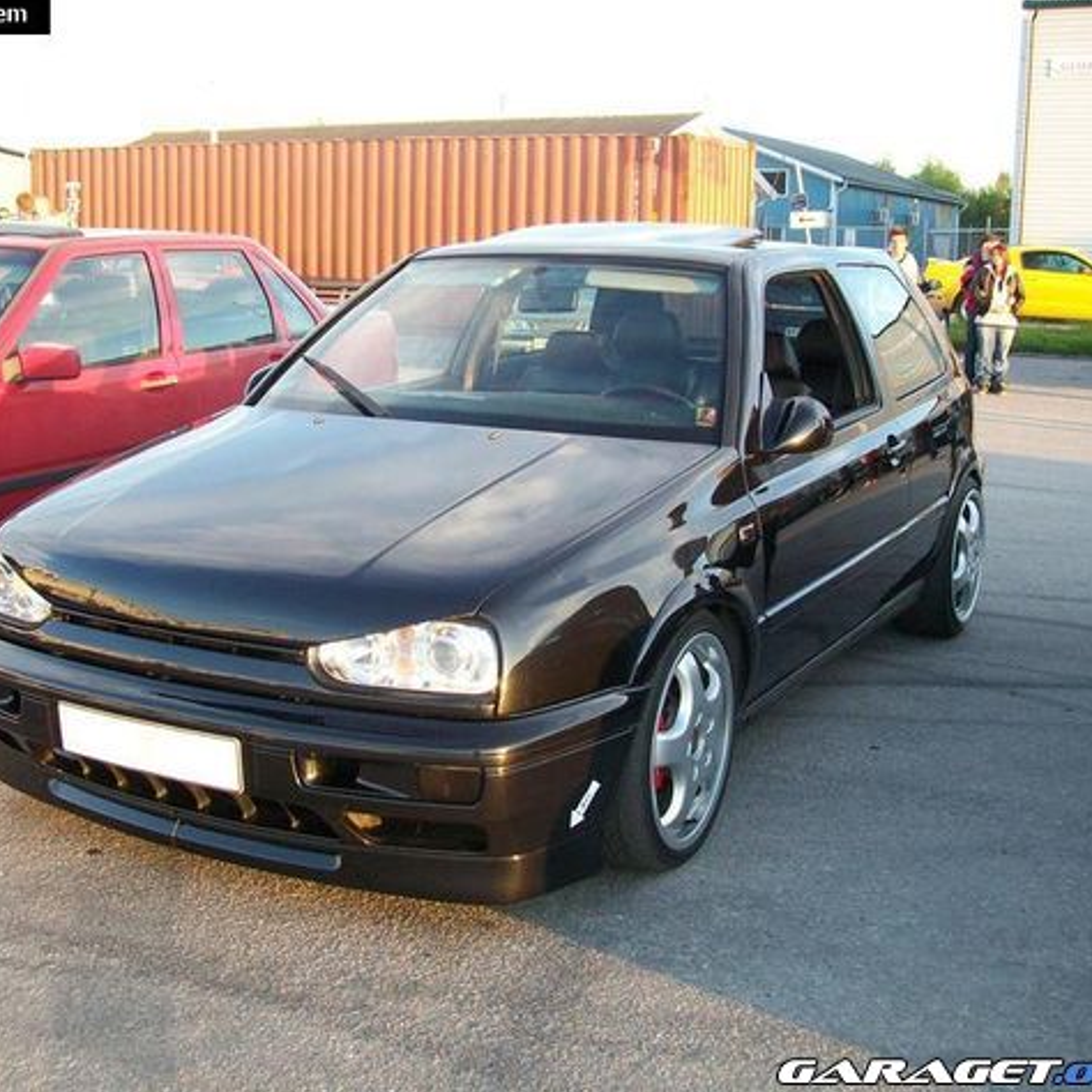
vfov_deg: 39.2
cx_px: 435
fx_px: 1535
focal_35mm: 43
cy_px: 541
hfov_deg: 39.0
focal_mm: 6
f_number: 2.7
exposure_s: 1/80
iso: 80
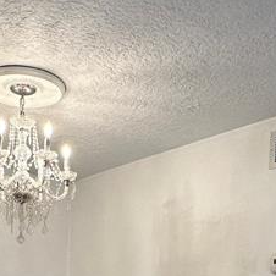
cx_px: 93
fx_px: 505
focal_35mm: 56
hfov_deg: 30.3
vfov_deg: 26.4
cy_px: 349
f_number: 2.2
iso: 125
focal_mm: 2.22
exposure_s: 1/120
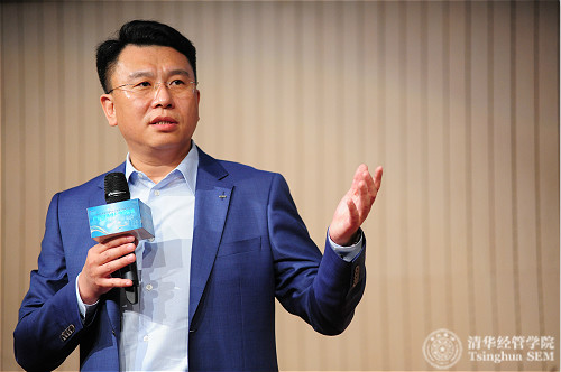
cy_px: 186
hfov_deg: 11.1
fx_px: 2879
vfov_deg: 7.4
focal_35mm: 185
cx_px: 280
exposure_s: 1/400
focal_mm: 185
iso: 2500
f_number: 3.2
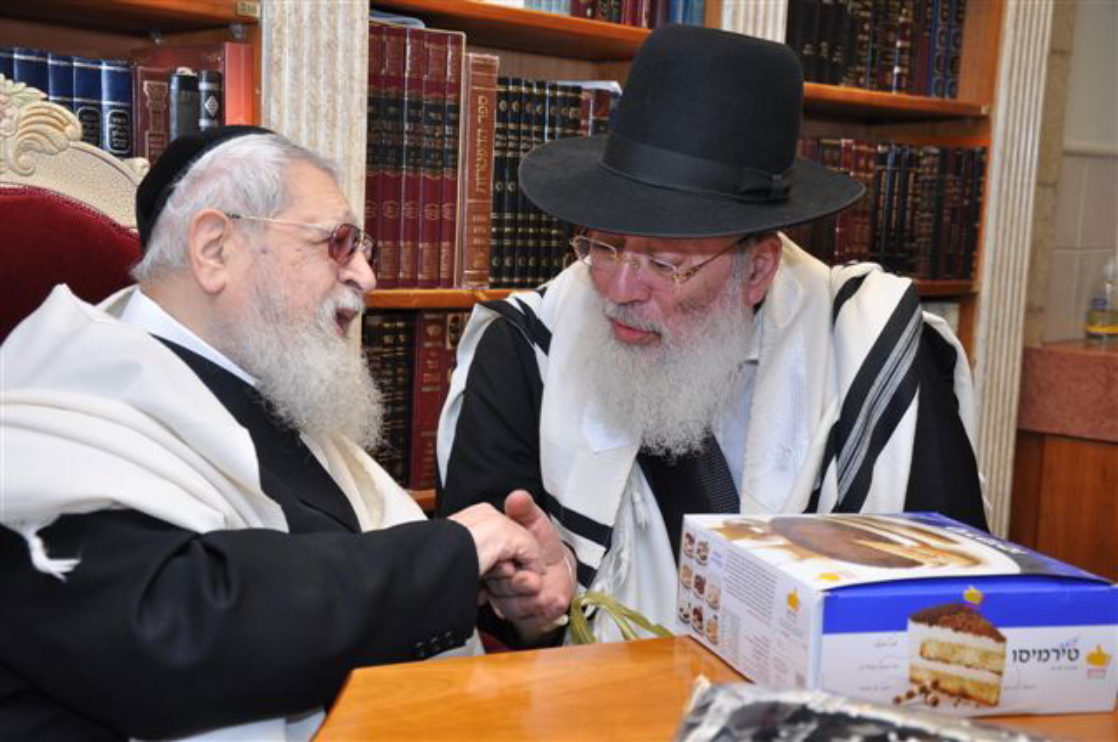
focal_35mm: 51
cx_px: 559
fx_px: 1582
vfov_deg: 26.4
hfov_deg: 38.9
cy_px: 371
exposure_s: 1/60
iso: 320
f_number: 4.2
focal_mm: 34
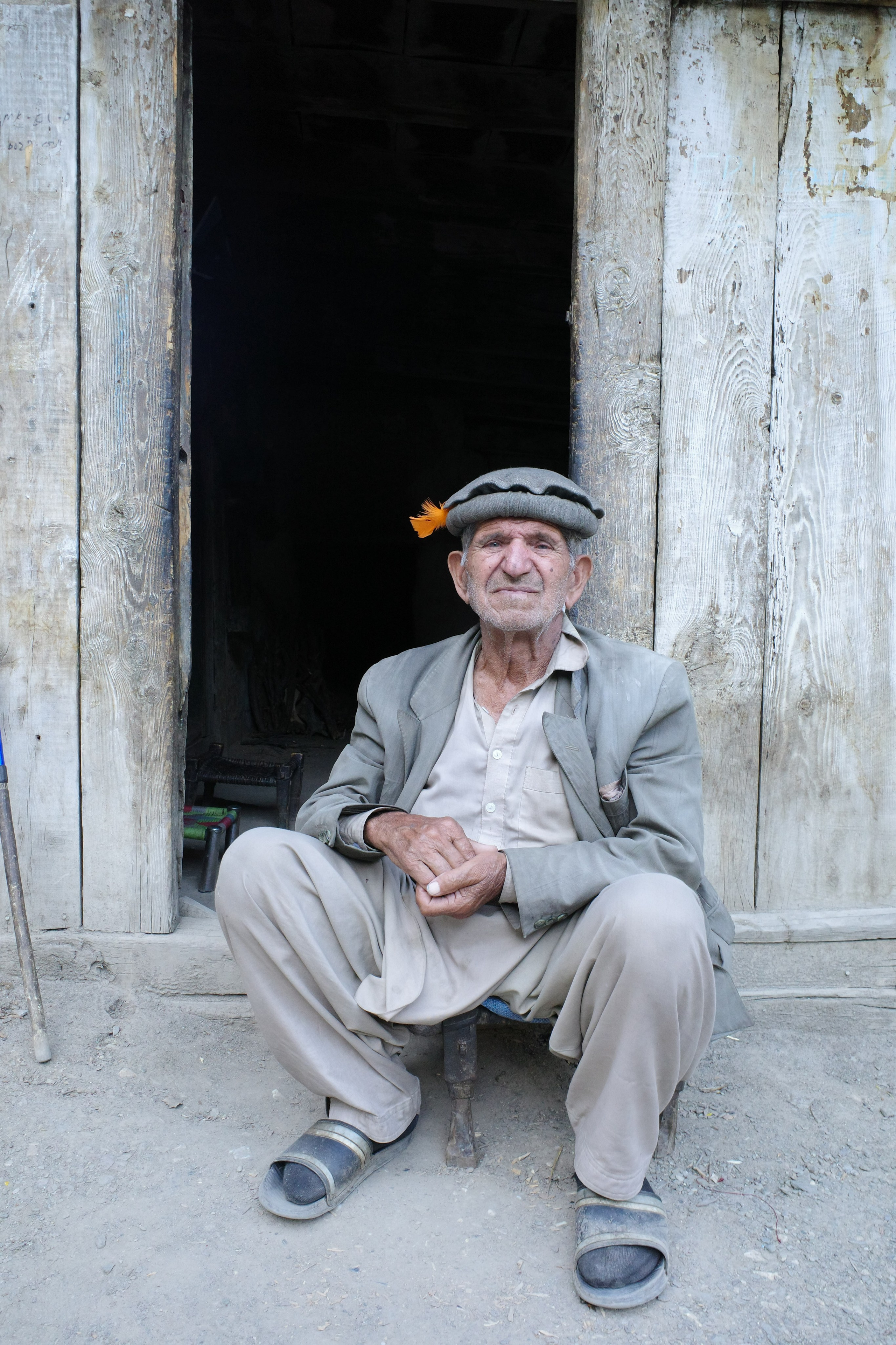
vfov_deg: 65.5
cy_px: 672
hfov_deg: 46.4
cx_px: 448
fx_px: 1045
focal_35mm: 28
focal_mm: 18.3
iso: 1250
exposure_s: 1/50
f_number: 7.1
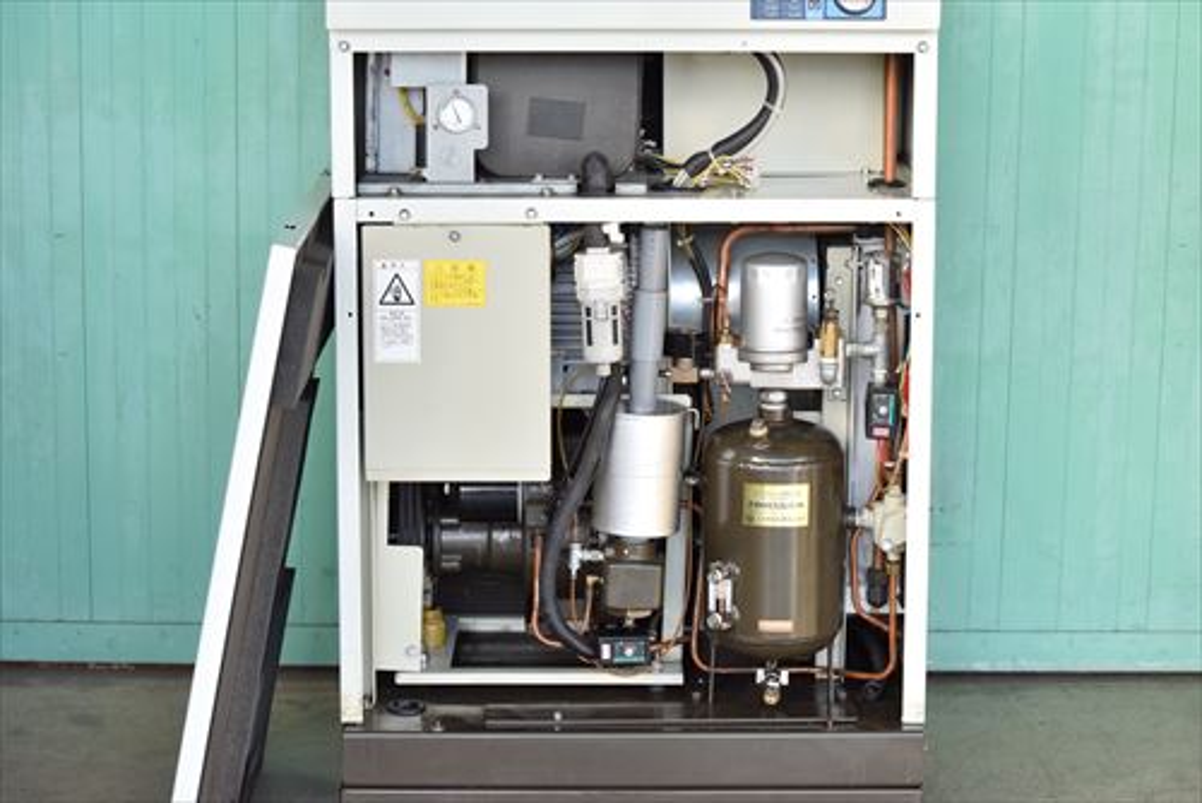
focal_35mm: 82
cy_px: 402
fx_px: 2756
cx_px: 601
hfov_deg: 24.6
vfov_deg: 16.6
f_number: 6.3
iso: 1250
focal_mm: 55
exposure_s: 1/640
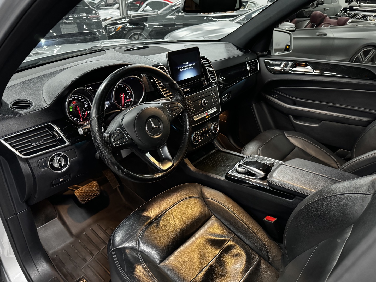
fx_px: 261
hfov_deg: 71.6
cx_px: 188
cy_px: 141
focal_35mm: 24
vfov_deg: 56.8
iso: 1000
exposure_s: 1/39
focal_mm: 6.86
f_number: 1.78
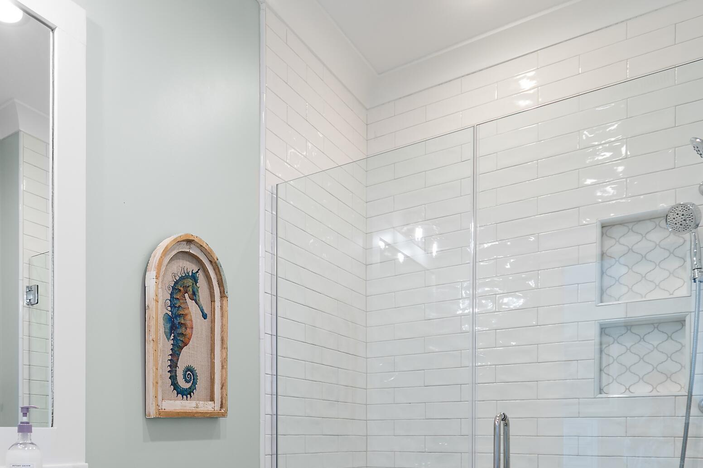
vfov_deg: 41.0
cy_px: 431
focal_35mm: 29
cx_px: 216
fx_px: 566
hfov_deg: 61.6
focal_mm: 10
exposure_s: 1/10
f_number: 4.5
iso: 100
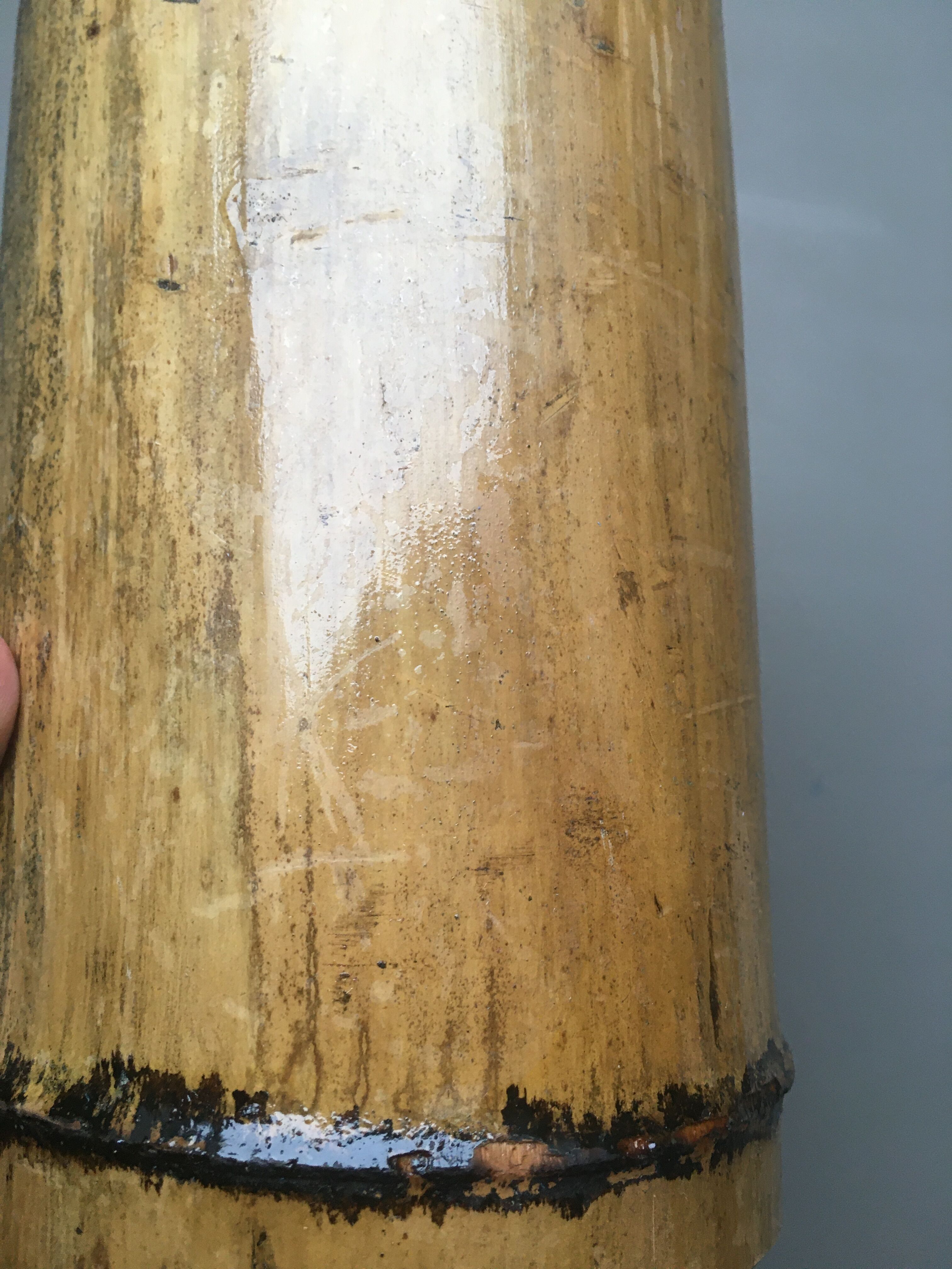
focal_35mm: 29
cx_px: 476
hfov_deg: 48.2
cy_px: 634
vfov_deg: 61.7
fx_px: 1063
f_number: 2.2
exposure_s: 1/30
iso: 80
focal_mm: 4.15
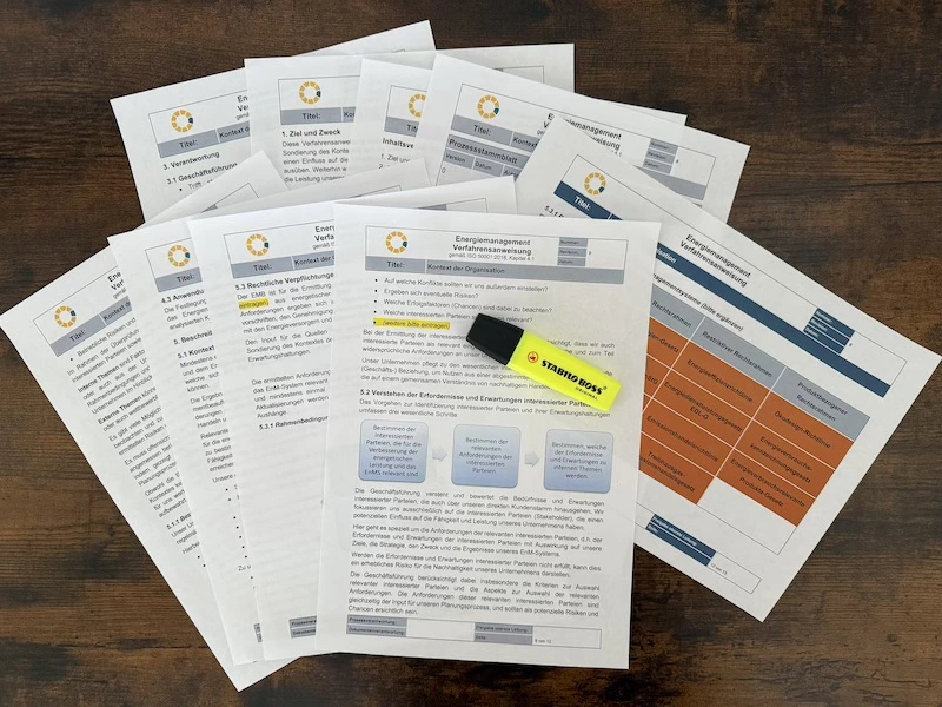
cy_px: 354
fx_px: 653
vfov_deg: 56.8
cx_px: 471
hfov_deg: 71.6
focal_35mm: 24
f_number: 1.78
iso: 320
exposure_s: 1/50
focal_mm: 6.76
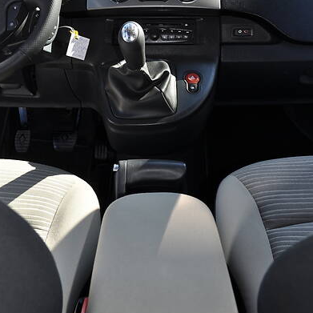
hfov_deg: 39.2
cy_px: 123
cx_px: 154
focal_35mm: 43
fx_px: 440
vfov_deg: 39.0
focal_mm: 22
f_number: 5.6
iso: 200
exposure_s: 1/200
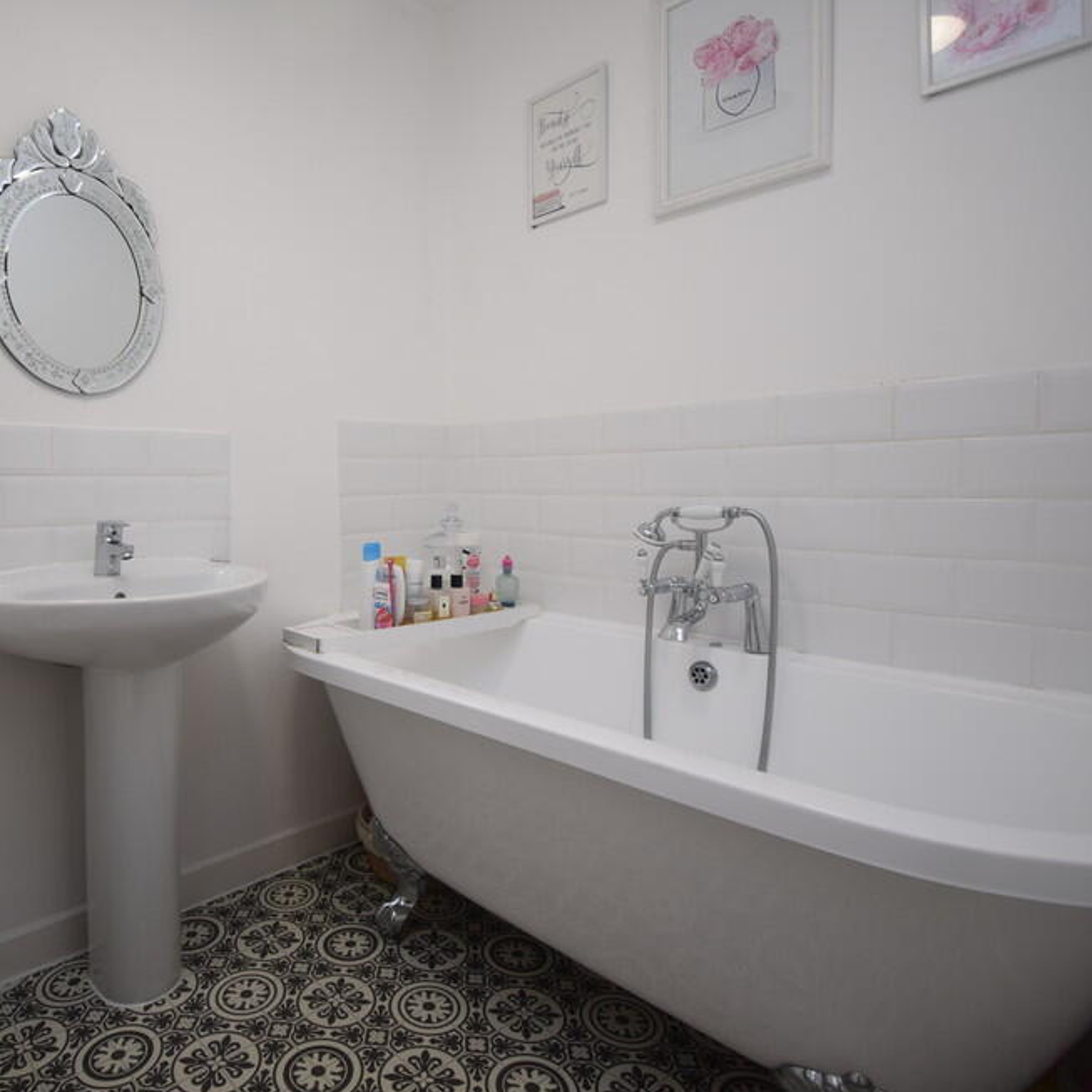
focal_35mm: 20
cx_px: 375
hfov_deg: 72.8
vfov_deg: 74.8
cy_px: 529
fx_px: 714
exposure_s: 1/80
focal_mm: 10
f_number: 4.5
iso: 400
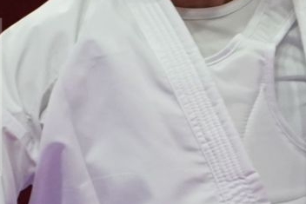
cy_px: 97
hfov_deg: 1.0
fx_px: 17984
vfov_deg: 0.7
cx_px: 216
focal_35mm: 2115
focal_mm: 276
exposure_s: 1/1000
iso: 2500
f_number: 4
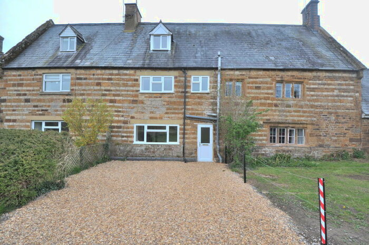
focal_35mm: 15
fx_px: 154
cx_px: 184
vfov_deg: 77.2
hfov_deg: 100.5
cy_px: 122
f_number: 6.3
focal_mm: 10
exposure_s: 1/160
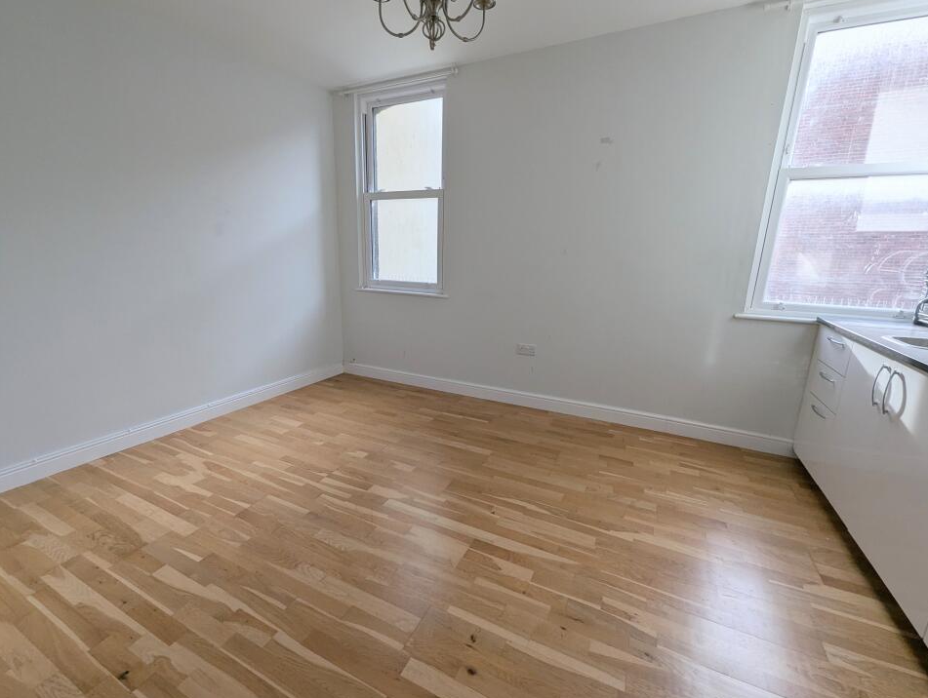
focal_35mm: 14
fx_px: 376
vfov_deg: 85.8
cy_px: 345
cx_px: 435
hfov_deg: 101.9
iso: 46
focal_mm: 1.95
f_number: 2.2
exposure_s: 1/135
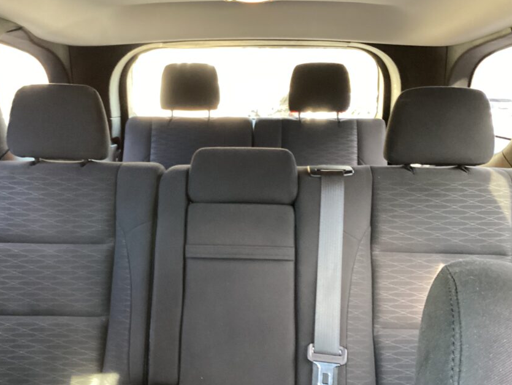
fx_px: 562
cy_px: 201
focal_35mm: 38
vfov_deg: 37.7
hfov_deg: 48.9
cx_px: 229
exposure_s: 1/30
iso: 400
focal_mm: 3.3
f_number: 2.4
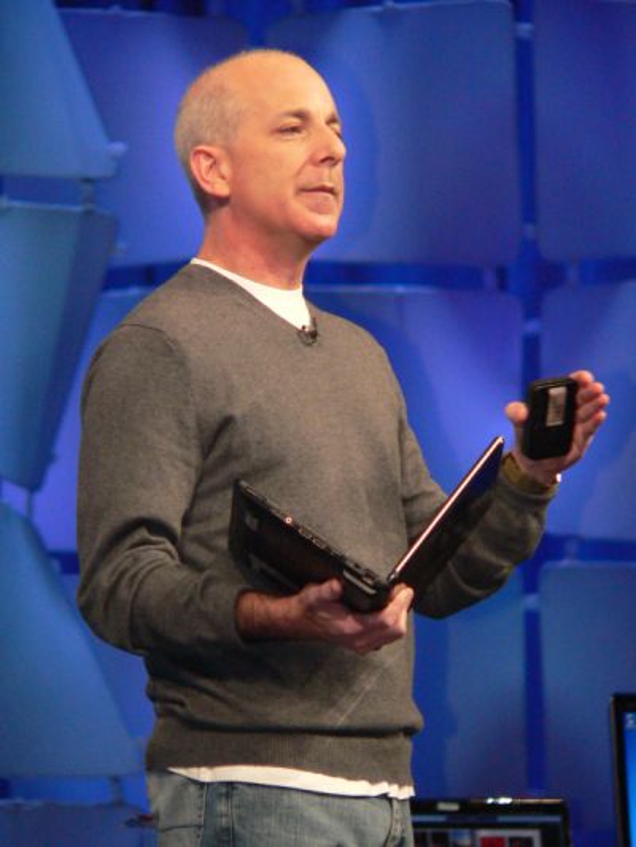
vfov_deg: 5.1
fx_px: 9599
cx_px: 318
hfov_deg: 3.8
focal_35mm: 392
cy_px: 424
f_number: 2.8
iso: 400
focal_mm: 65.2
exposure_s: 1/60
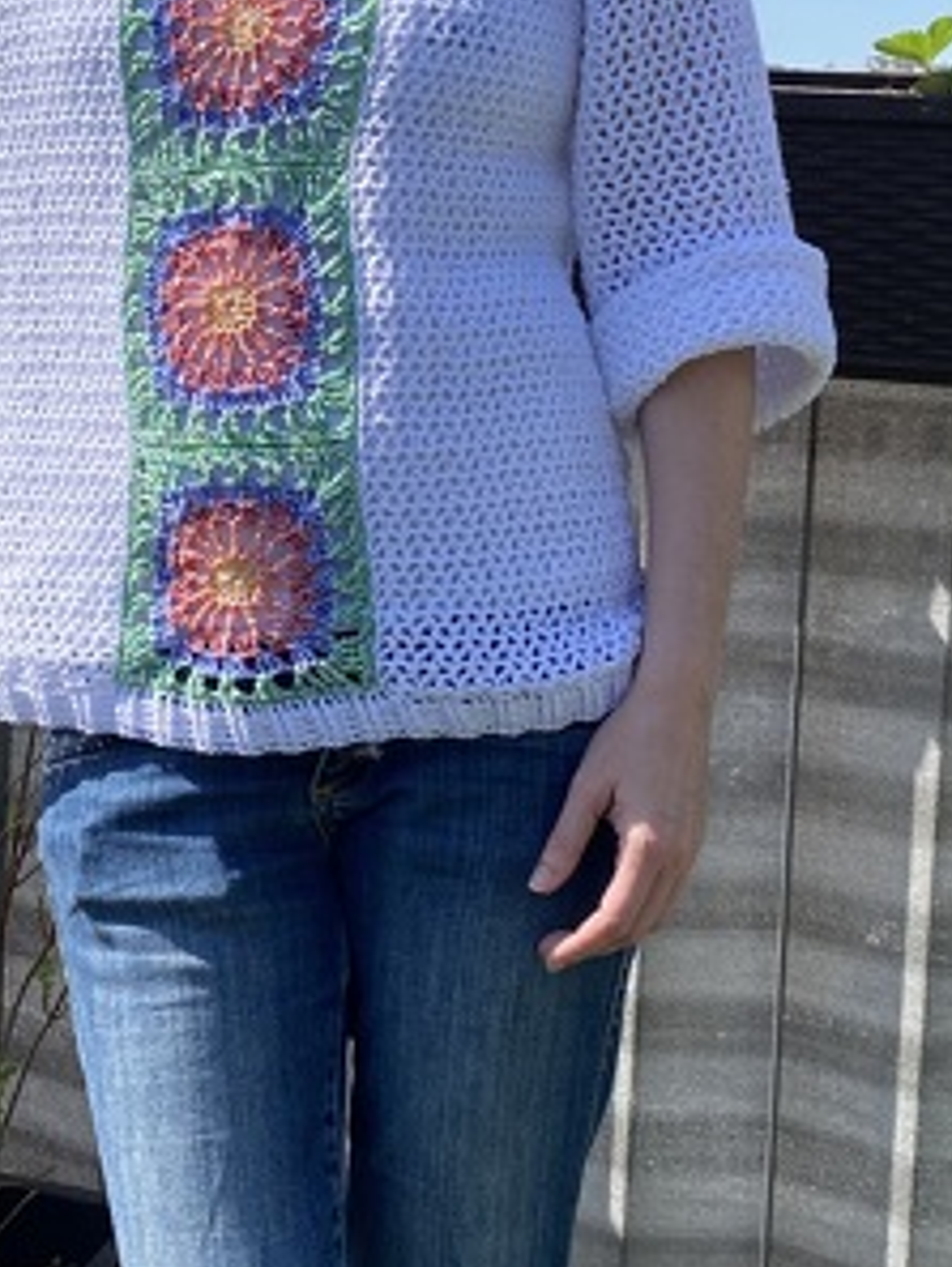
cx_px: 231
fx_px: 2565
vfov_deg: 27.7
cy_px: 461
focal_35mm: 70
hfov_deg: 20.8
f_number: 1.8
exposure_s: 1/2513
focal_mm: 4.25
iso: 32
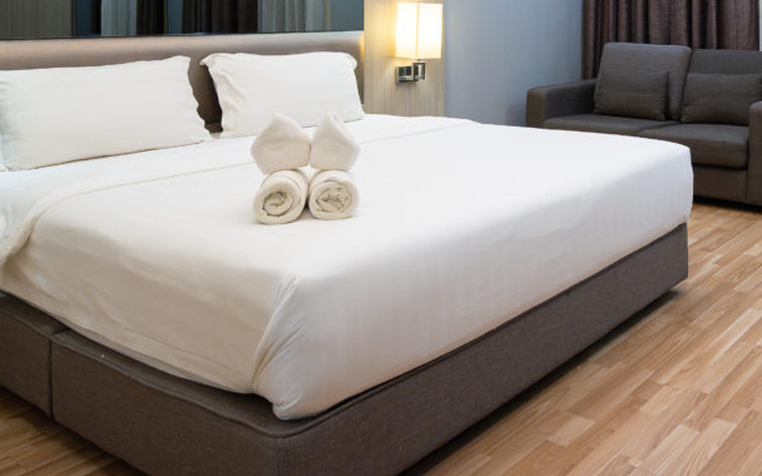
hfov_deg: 51.1
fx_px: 748
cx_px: 595
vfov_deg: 33.0
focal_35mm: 36
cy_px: 21
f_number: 4
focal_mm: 14
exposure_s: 1/200
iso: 1600
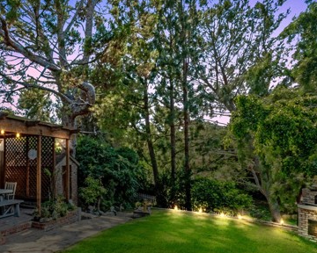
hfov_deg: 64.4
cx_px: 83
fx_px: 235
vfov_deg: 55.8
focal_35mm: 25
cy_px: 166
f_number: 22
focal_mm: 10
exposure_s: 1/40
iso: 500
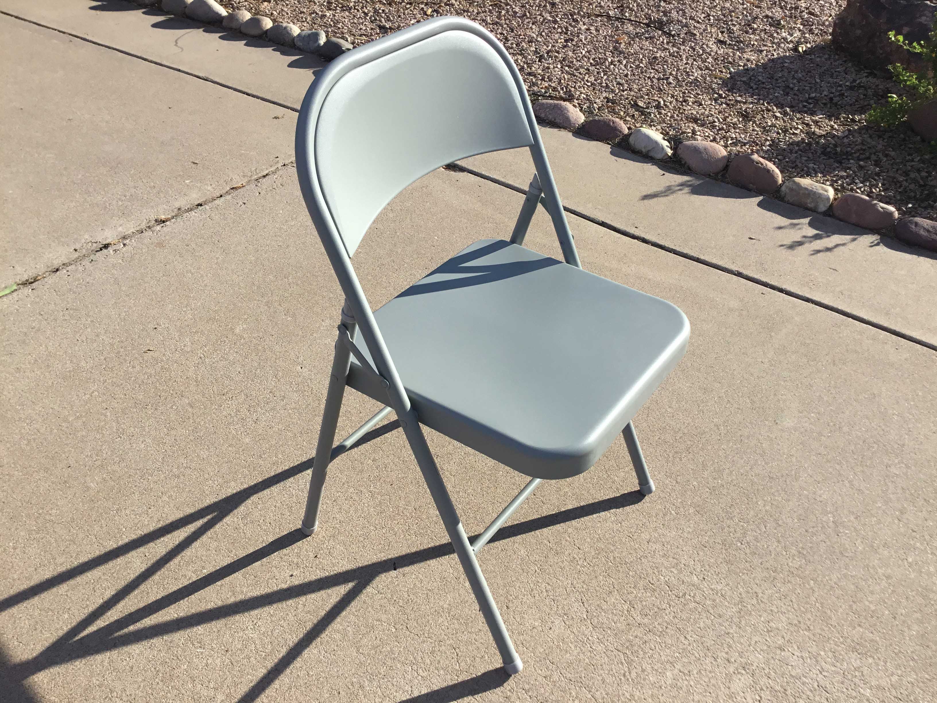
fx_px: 839
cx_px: 468
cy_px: 352
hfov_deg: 58.4
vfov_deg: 45.4
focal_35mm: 31
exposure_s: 1/1217
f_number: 2.4
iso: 25
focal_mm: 3.3
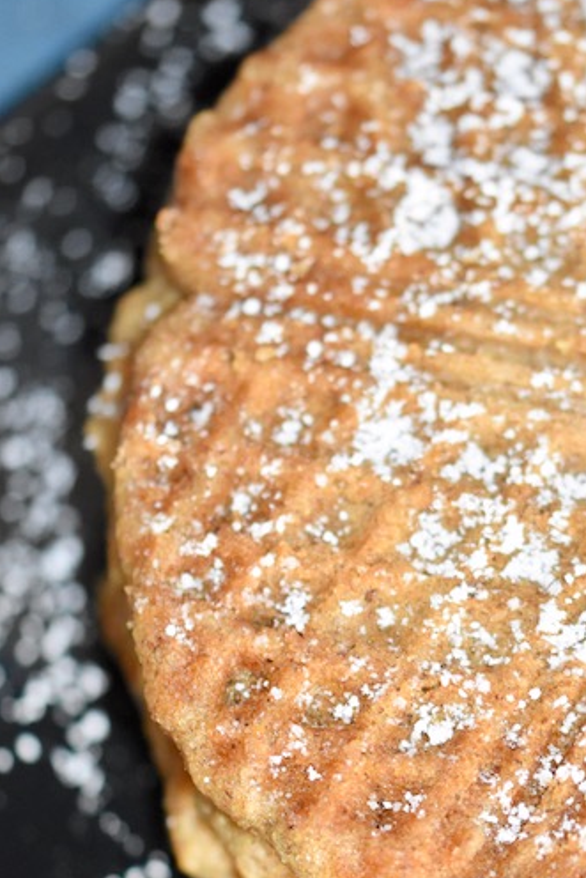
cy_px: 597
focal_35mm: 244
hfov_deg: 5.6
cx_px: 366
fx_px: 5948
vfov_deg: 8.4
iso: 2500
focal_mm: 105
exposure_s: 1/60
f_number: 3.3
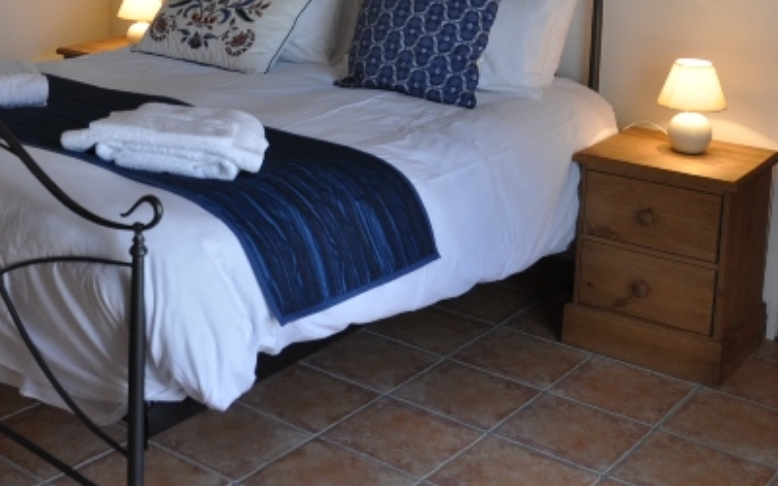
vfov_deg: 22.6
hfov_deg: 35.7
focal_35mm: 55
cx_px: 156
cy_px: -9
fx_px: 1166
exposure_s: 1/80
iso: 400
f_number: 4.5
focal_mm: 18
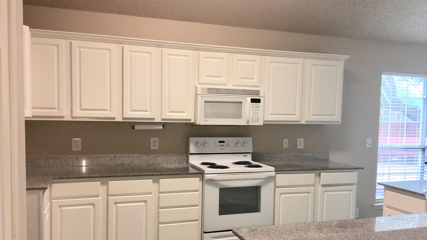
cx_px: 212
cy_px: 139
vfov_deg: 36.6
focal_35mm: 32
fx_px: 362
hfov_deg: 61.0
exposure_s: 1/30
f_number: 2.2
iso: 25
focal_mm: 4.15
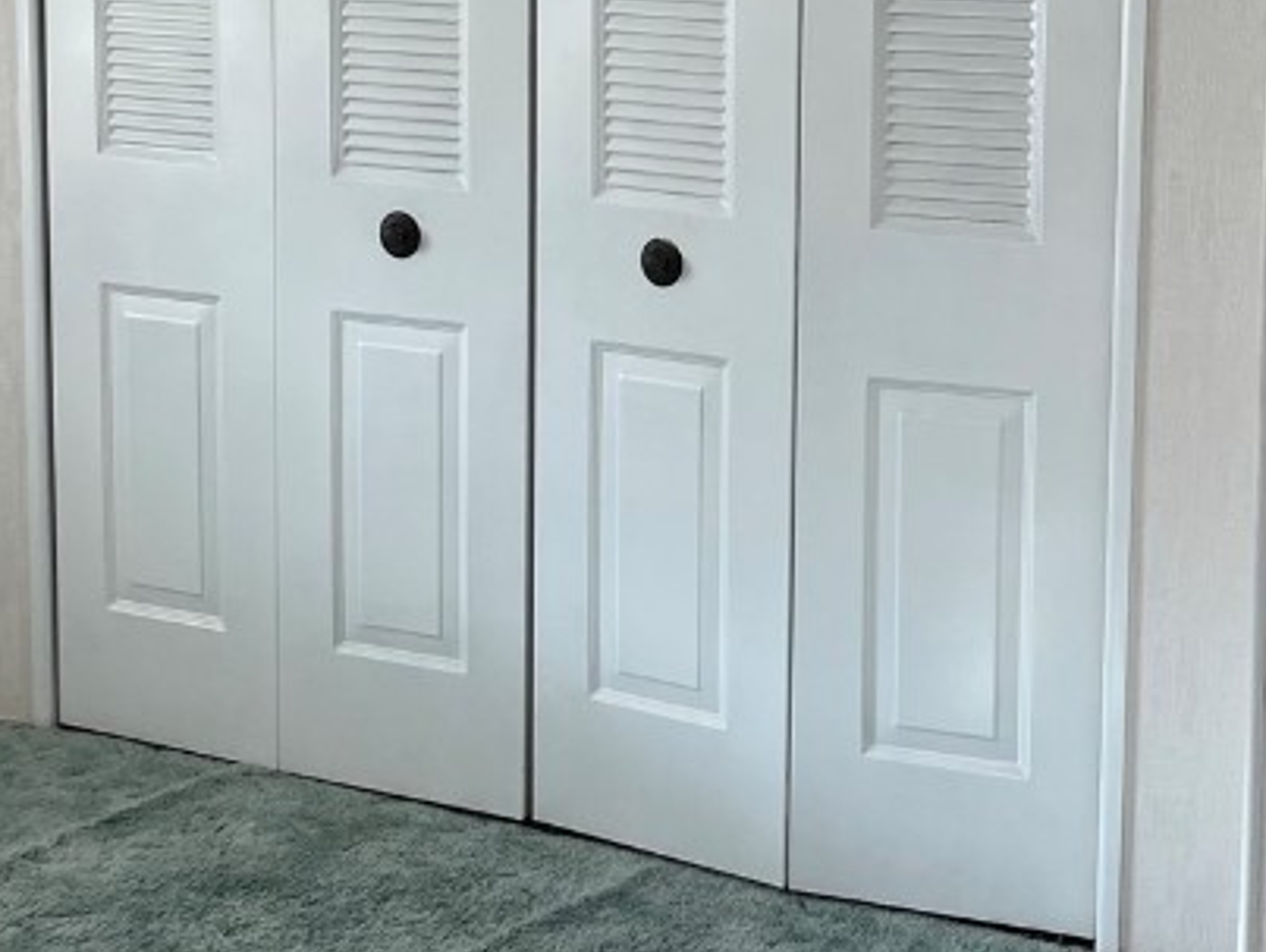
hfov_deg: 29.2
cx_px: 820
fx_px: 2416
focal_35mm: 66
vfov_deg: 21.8
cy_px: 110
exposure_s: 1/120
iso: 80
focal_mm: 5.1
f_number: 1.6
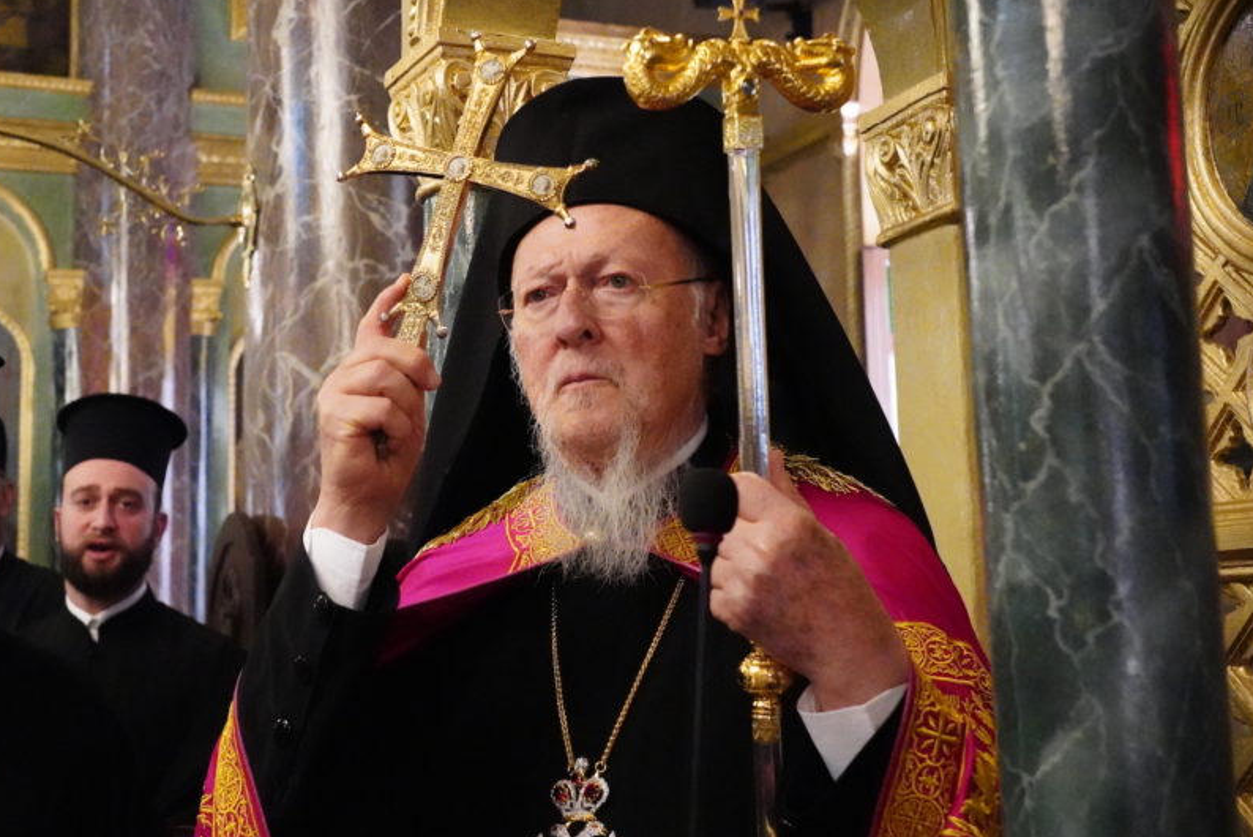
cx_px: 461
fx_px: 1706
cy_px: 394
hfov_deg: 40.0
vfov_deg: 27.5
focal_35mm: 49
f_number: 5.6
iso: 32000
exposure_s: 1/1000
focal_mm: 38
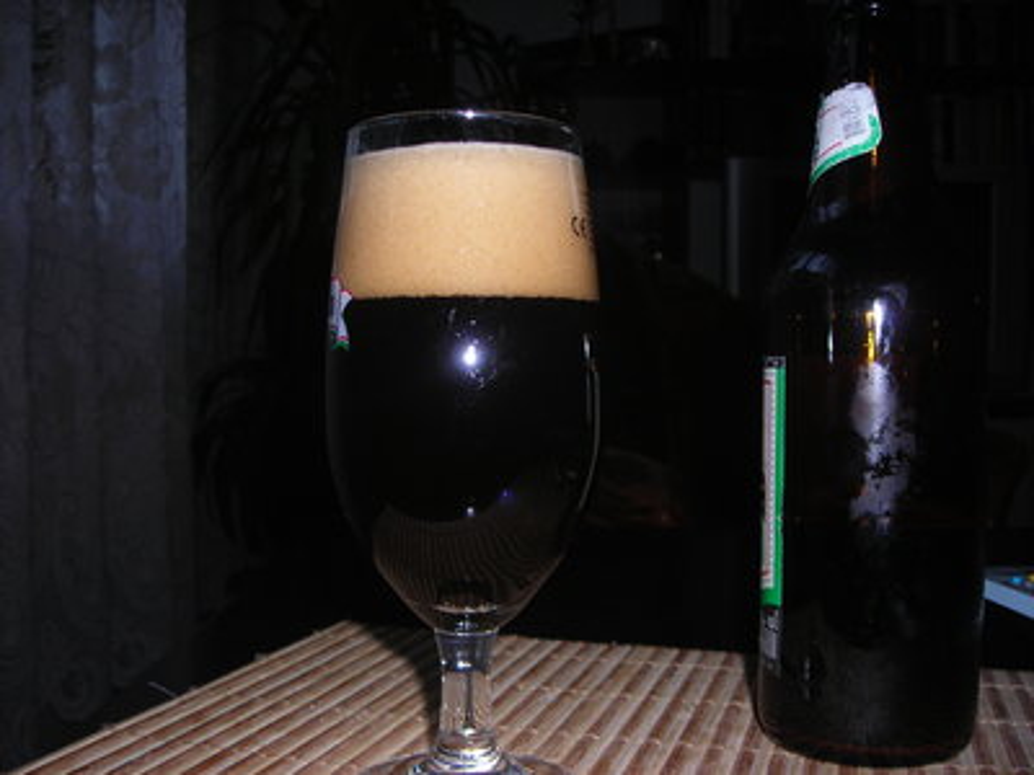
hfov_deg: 49.0
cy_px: 388
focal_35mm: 38
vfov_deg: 37.7
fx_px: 1135
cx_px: 517
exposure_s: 1/60.1
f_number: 3.2
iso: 50
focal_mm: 6.3
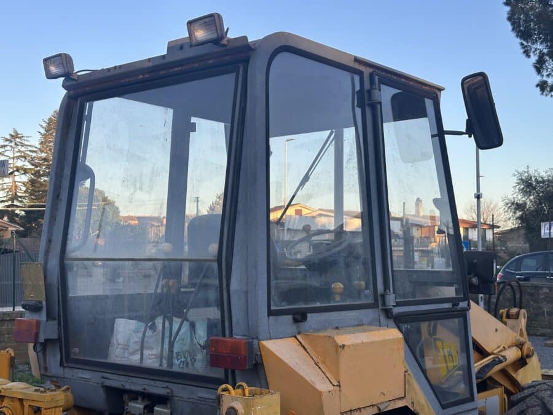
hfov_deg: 39.7
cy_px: 208
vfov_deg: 30.3
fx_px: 767
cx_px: 276
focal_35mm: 48
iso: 64
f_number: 1.78
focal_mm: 6.86
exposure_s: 1/864
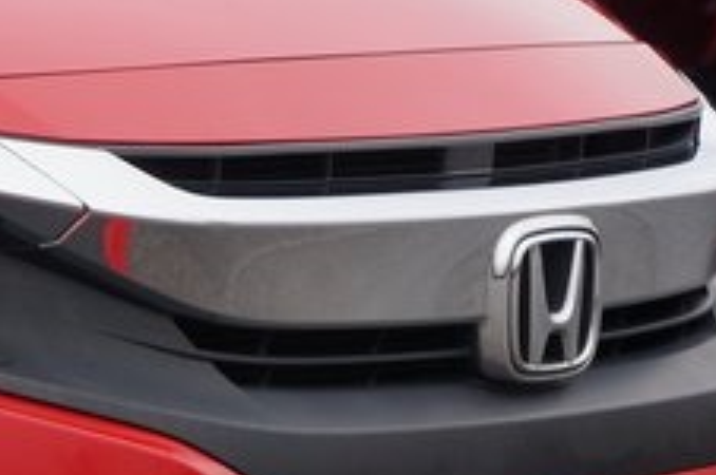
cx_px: -258
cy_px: 358
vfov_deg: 3.7
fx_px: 7413
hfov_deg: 5.5
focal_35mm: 373
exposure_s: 1/100
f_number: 5.6
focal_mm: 55
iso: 160
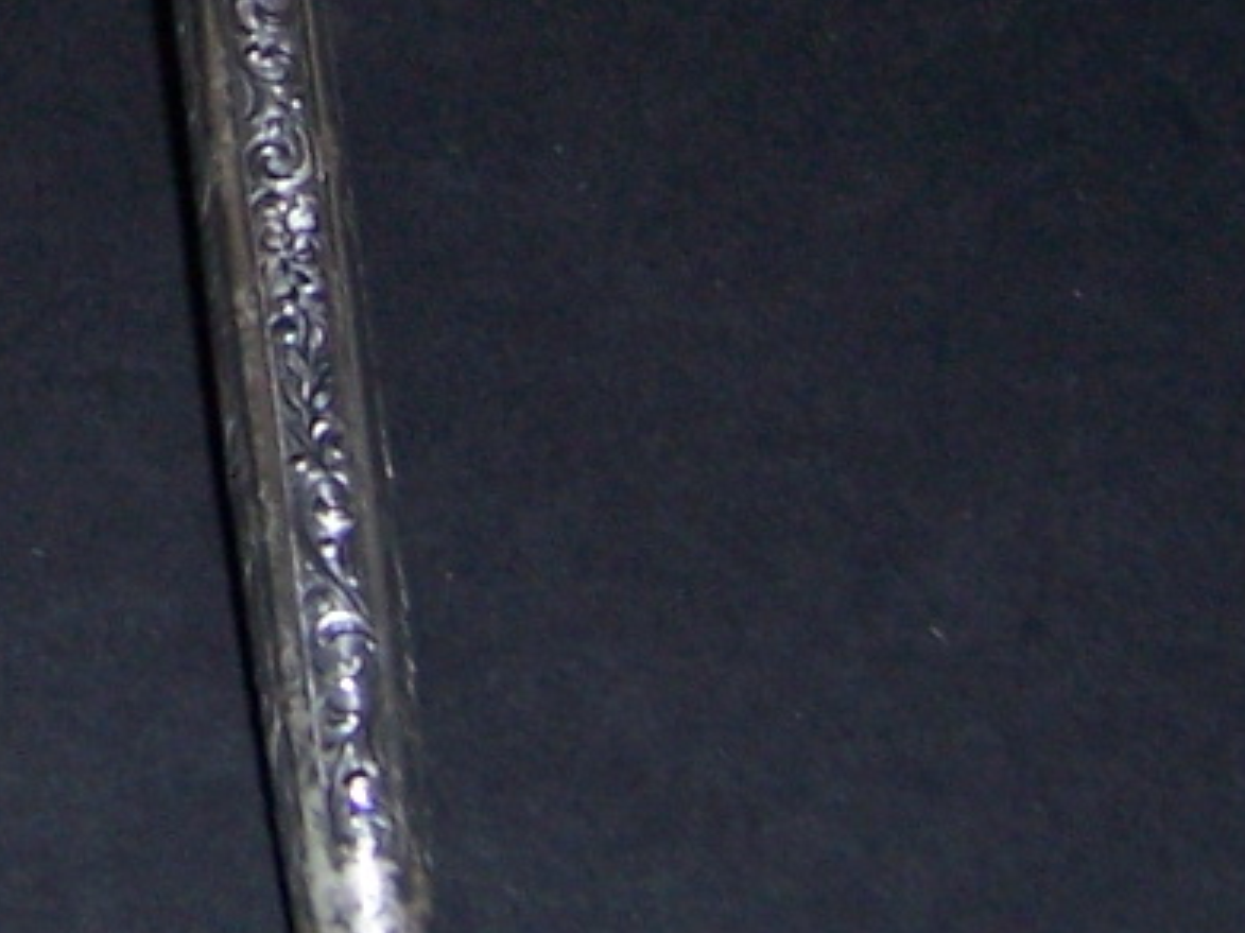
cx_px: -427
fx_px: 4710
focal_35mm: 131
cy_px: -494
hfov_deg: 14.4
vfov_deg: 10.9
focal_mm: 5.5
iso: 140
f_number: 2.8
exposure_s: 1/60
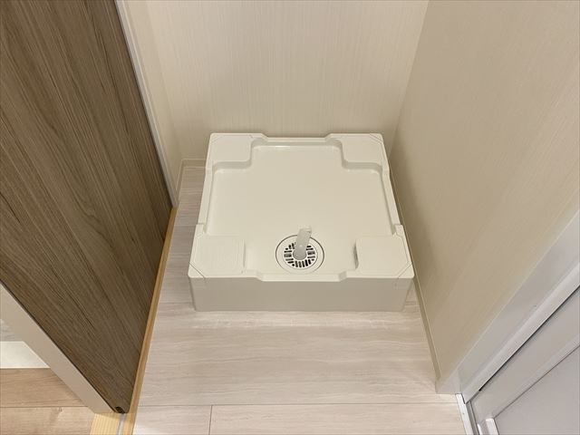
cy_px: 218
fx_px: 436
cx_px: 290
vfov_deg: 53.1
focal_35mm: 26
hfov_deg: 67.3
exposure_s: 1/50
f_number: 1.8
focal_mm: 4.25
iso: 80
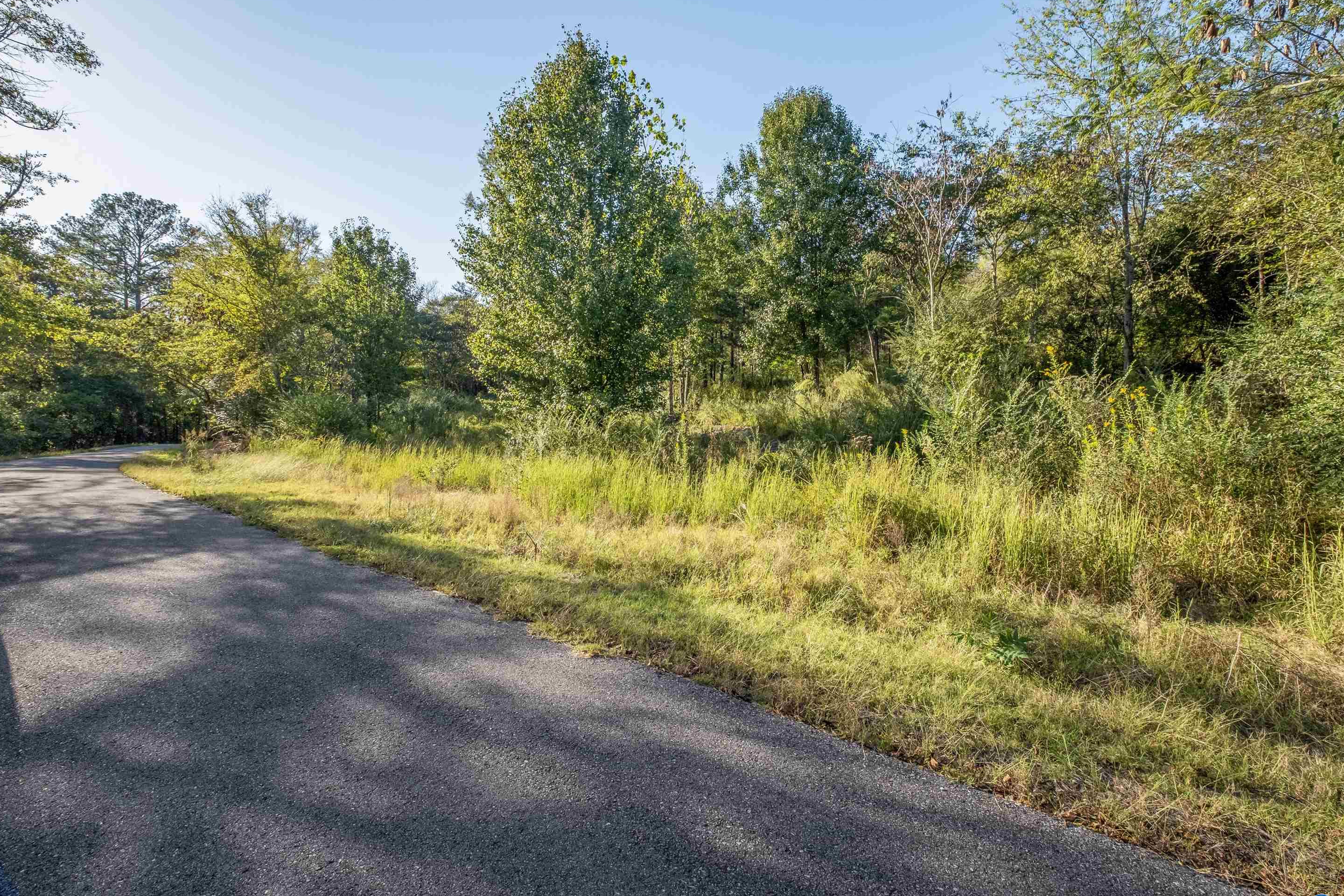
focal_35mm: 16
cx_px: 683
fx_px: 597
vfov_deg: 73.7
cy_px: 448
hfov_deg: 96.7
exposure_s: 1/500
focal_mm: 10
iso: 800
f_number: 9
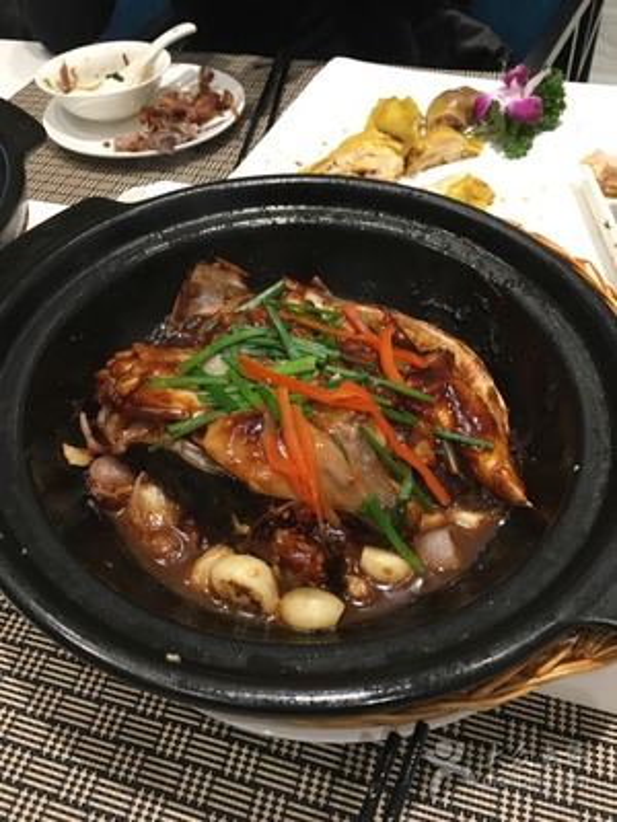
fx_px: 689
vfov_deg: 61.7
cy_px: 411
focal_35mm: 29
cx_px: 308
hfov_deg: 48.2
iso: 160
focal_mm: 4.15
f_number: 2.2
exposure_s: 1/33
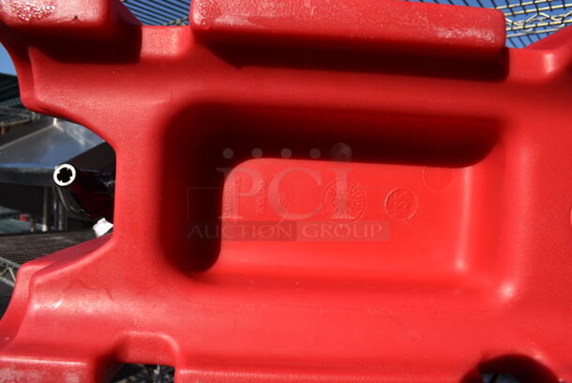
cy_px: 192
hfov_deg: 67.3
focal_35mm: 27
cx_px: 286
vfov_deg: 48.0
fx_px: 429
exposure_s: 1/800
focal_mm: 18
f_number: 9
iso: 200
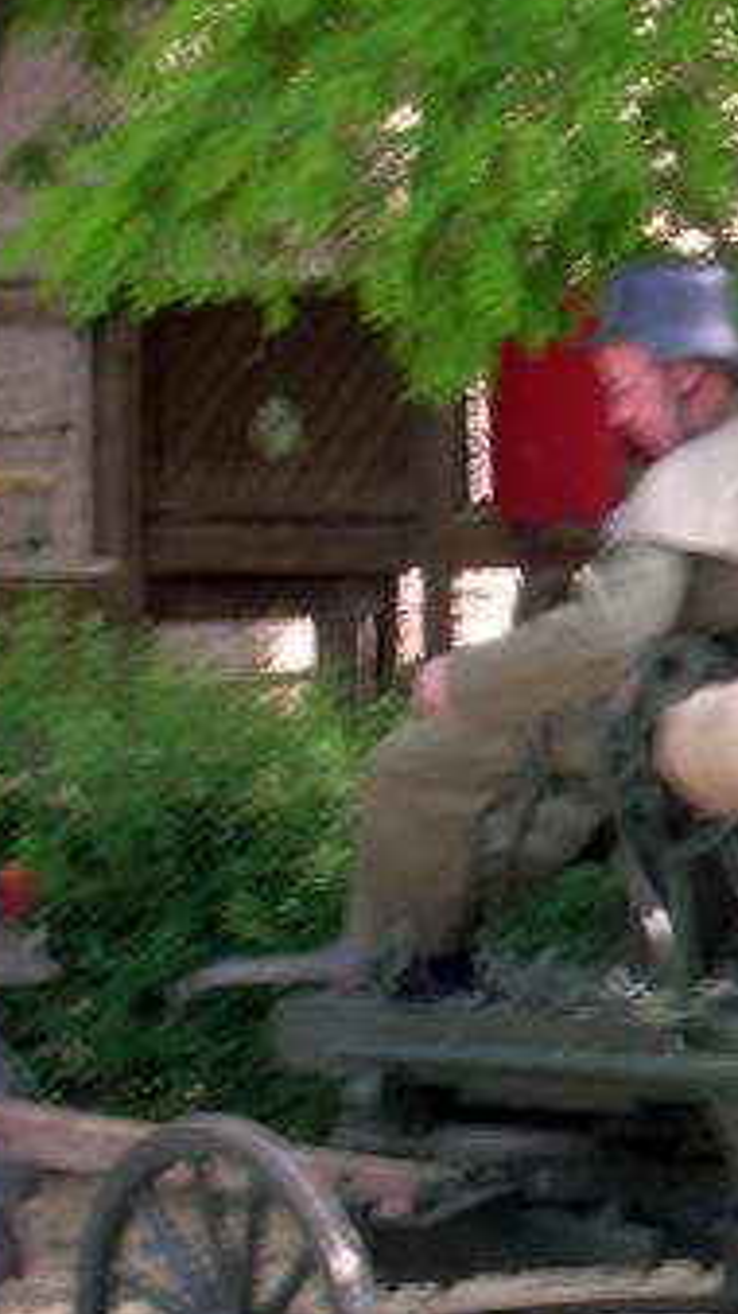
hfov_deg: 5.7
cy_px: 867
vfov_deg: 10.3
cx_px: 1185
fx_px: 7309
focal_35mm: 210
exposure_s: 1/16.4
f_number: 8.2
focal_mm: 17.1
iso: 50
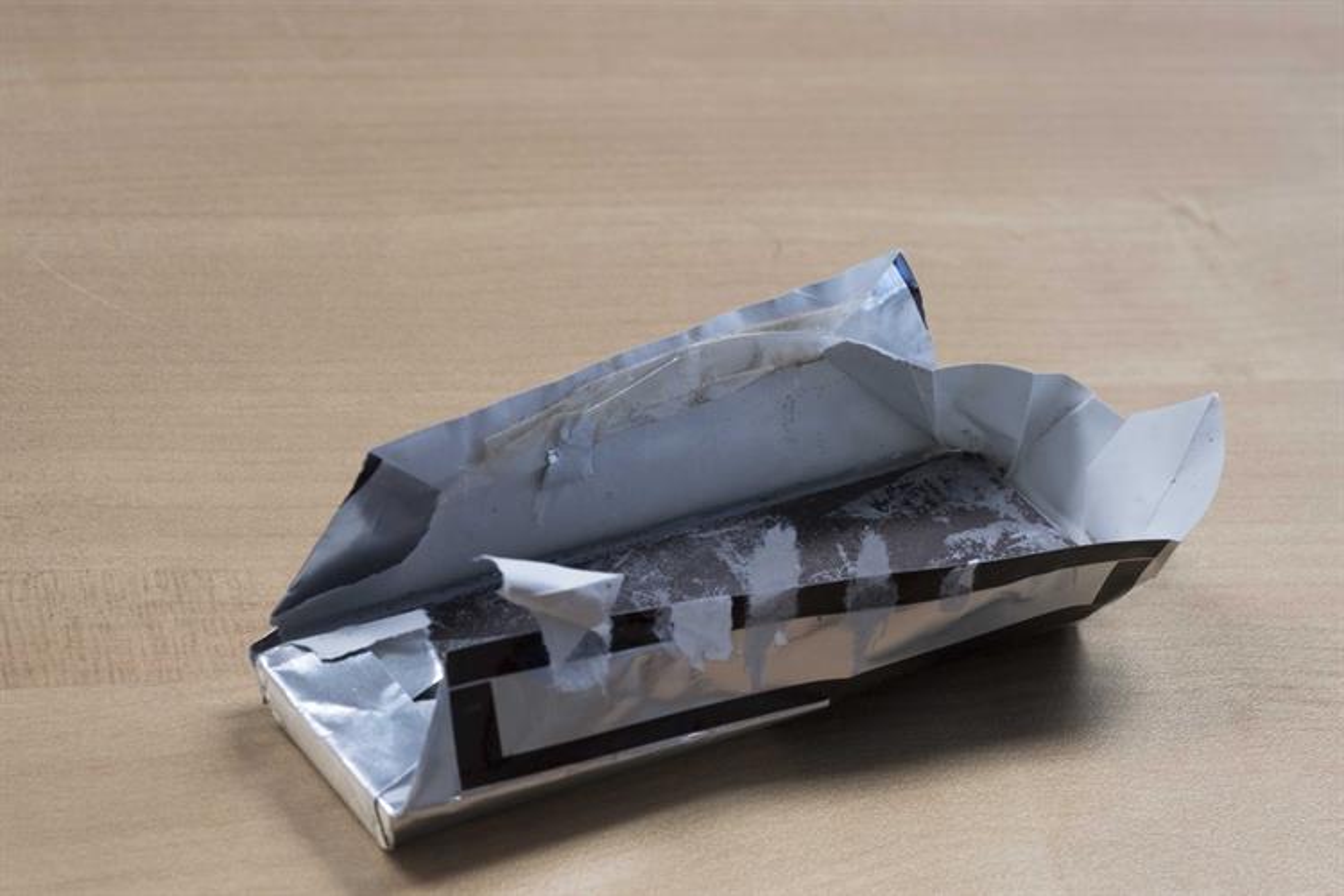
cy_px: 448
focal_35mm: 83
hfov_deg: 24.5
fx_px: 3098
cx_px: 672
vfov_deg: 16.5
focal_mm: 55
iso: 1250
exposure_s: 1/15
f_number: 11
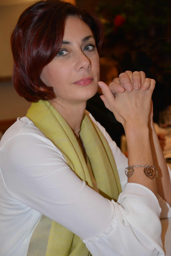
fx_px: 441
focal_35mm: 62
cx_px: 86
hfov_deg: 21.9
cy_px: 128
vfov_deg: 32.4
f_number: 4.5
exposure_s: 1/60
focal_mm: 62
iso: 800
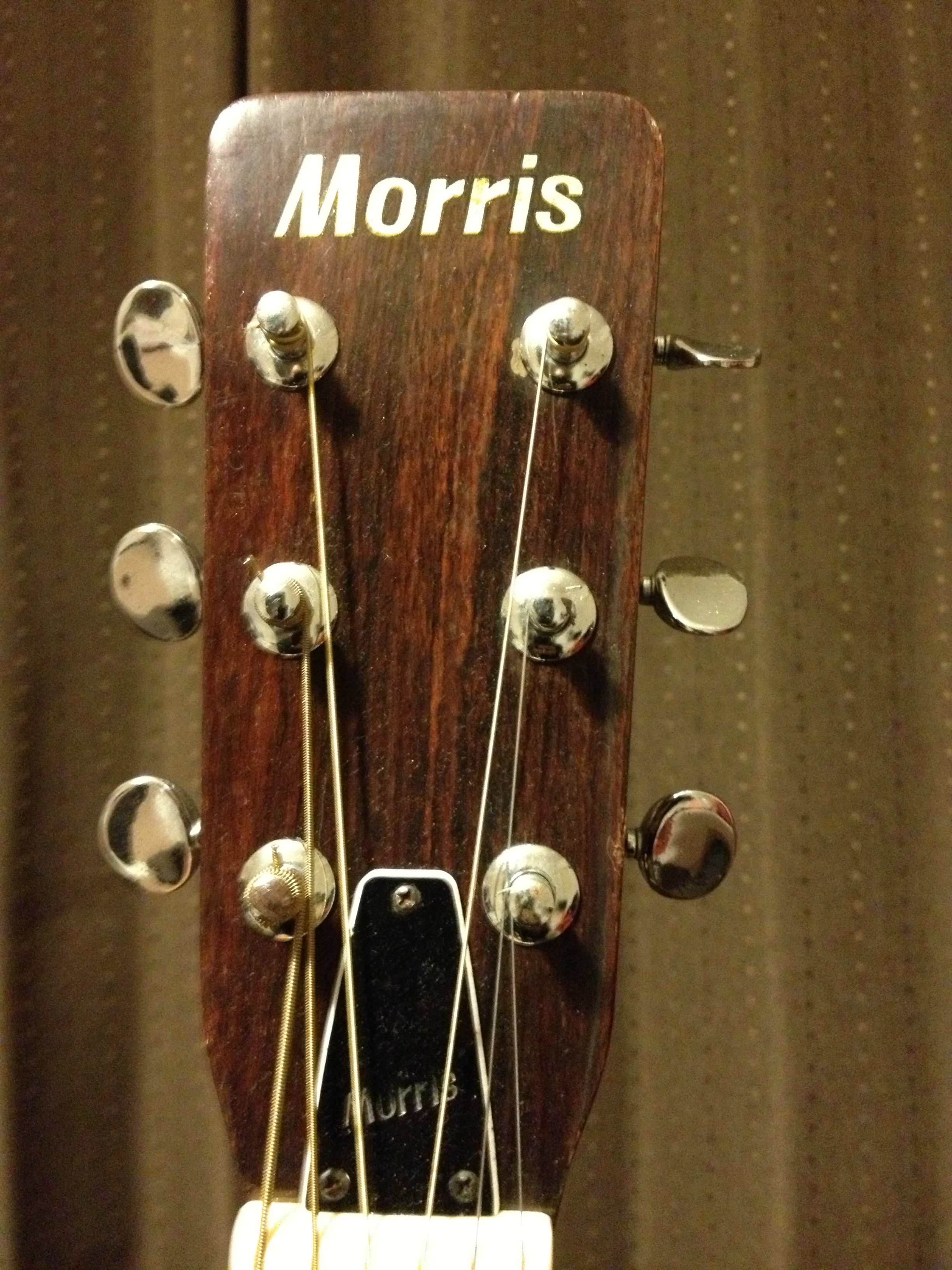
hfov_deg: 40.7
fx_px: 1283
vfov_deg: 52.6
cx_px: 476
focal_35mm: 35
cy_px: 635
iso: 800
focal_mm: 4.28
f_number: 2.4
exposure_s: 1/15
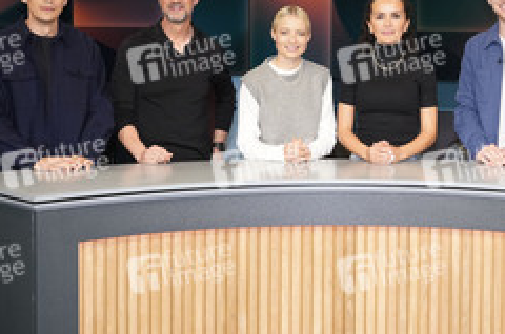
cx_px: 420
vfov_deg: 21.1
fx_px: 896
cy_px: 111
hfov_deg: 30.5
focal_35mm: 64
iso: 2000
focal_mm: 34
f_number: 5
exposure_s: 1/160
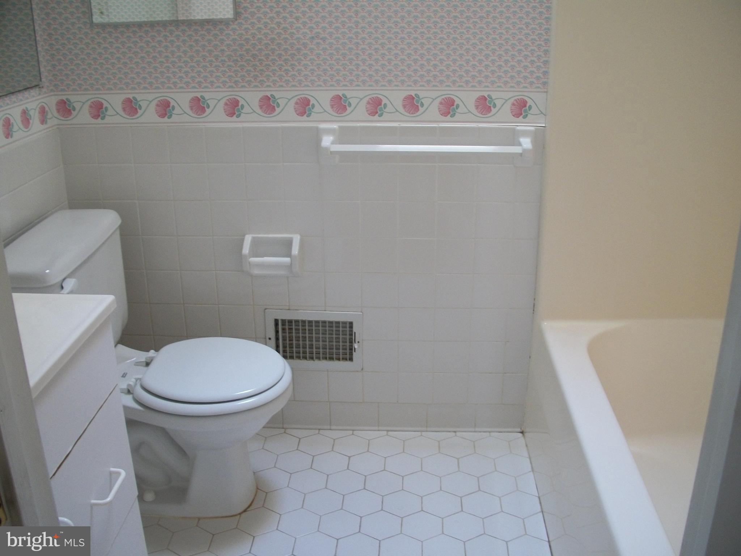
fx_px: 749
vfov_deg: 40.7
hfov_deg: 52.6
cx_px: 370
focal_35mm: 35
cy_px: 278
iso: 160
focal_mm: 6.3
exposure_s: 1/30
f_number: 3.1
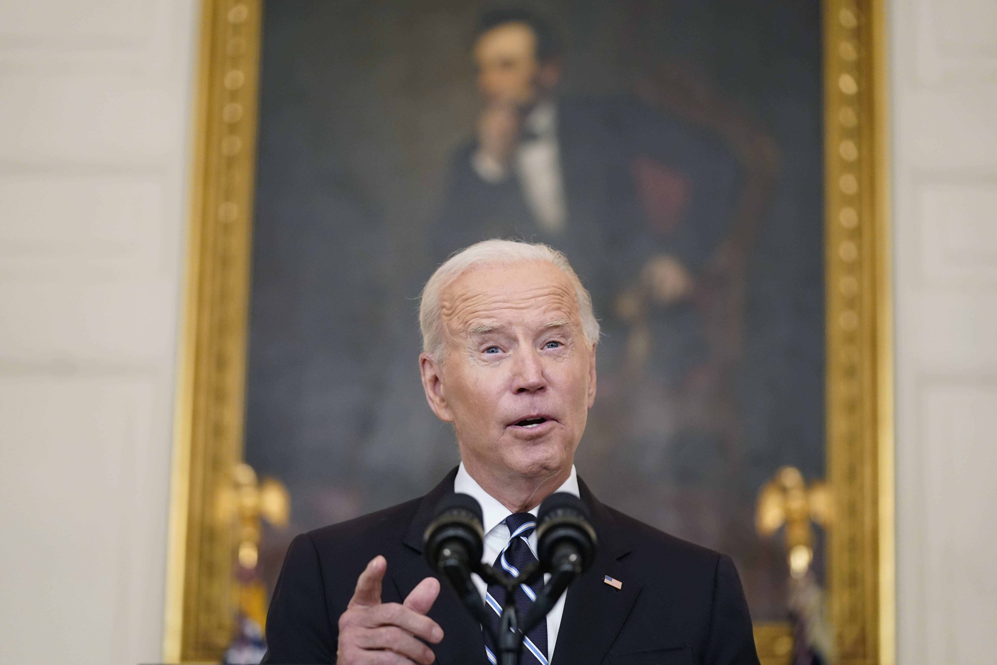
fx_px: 2852
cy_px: 332
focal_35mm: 103
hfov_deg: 19.8
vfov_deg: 13.3
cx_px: 498
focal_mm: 103
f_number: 2.8
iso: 4000
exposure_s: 1/250
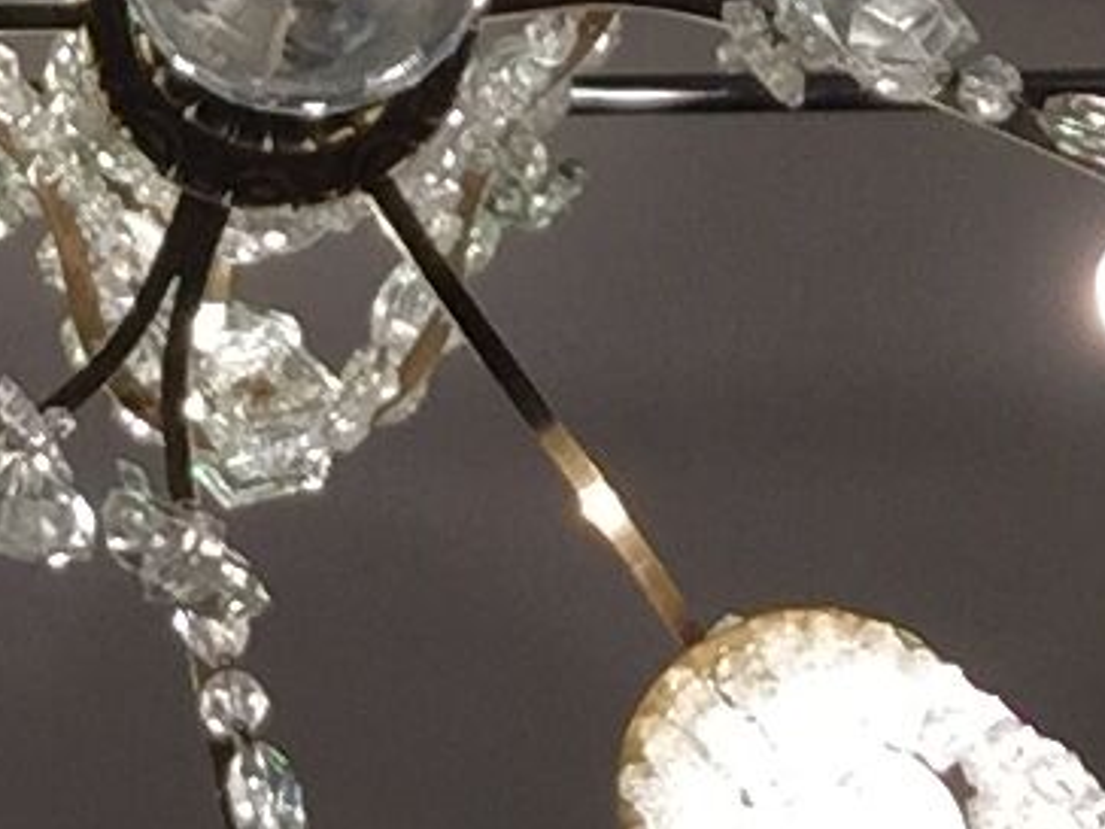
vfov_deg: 13.5
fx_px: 3479
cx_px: 124
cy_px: 155
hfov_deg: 17.8
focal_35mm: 109
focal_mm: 2.65
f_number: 2.2
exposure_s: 1/100
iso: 40
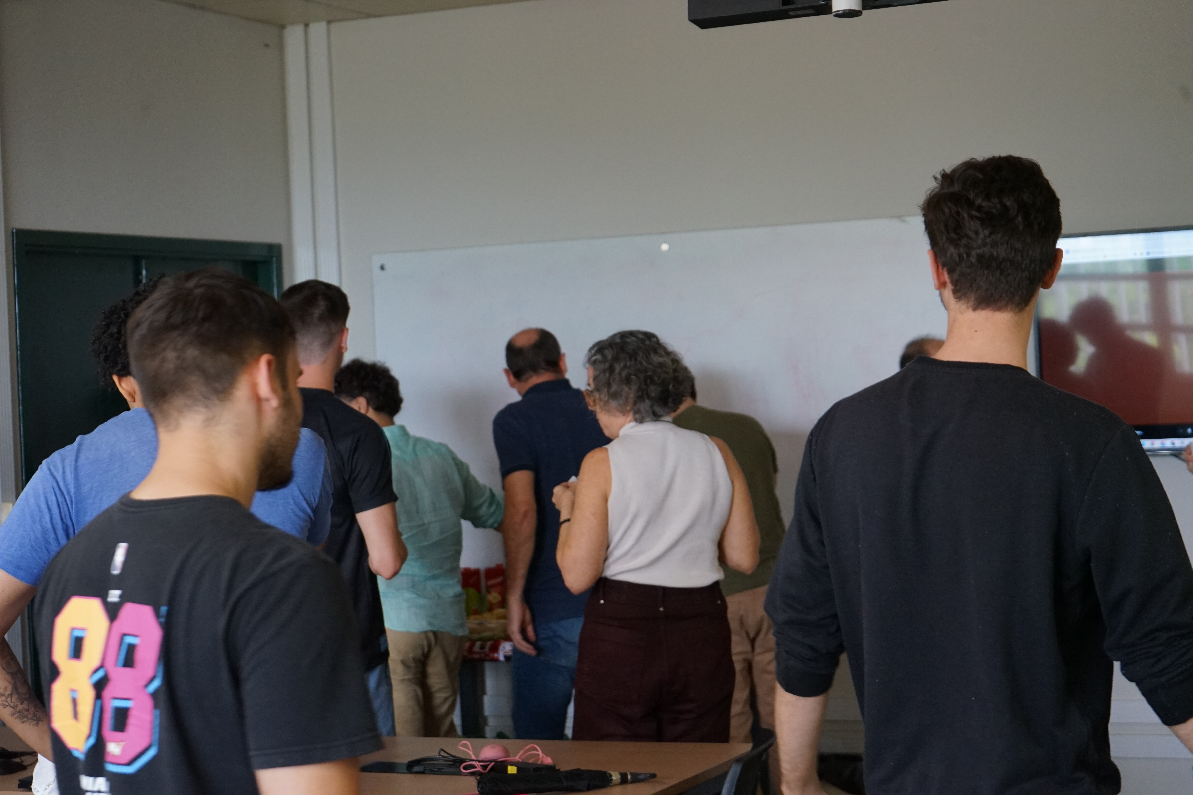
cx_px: 596
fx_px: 2320
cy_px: 398
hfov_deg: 28.8
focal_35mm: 70
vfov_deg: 19.5
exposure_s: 1/160
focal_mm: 70
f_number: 5.6
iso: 2500
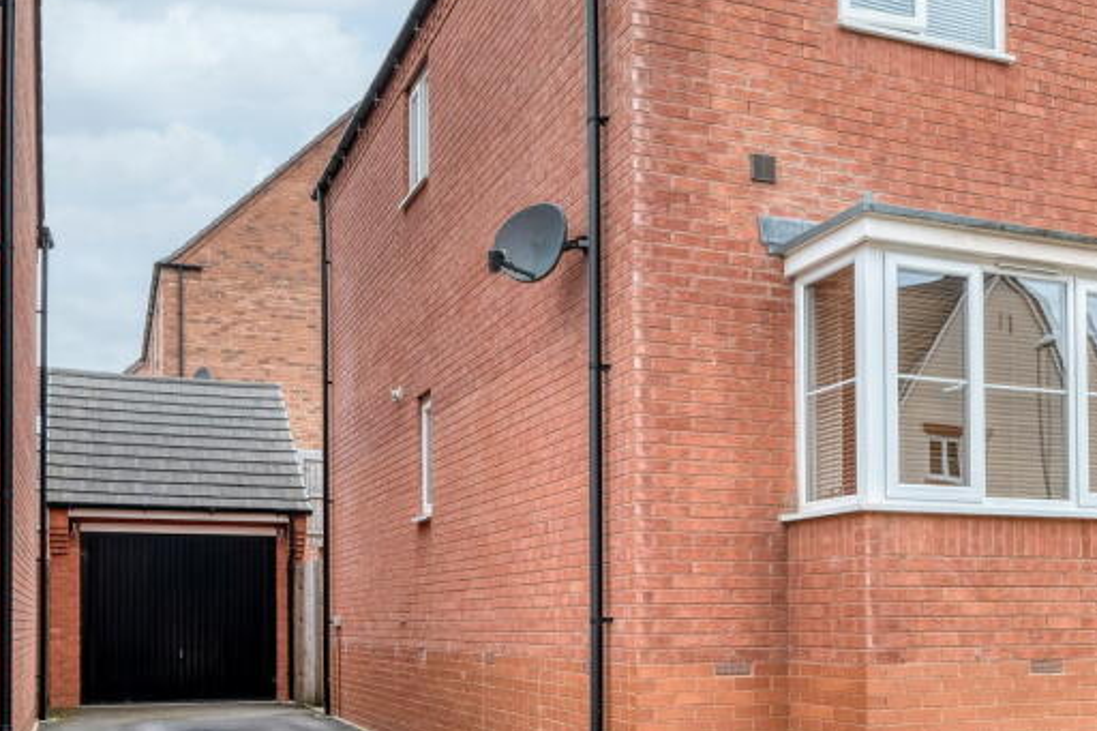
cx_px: 701
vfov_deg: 29.8
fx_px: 1340
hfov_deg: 44.1
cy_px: 583
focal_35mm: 44
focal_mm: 14.5
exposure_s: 1/250
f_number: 8
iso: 200
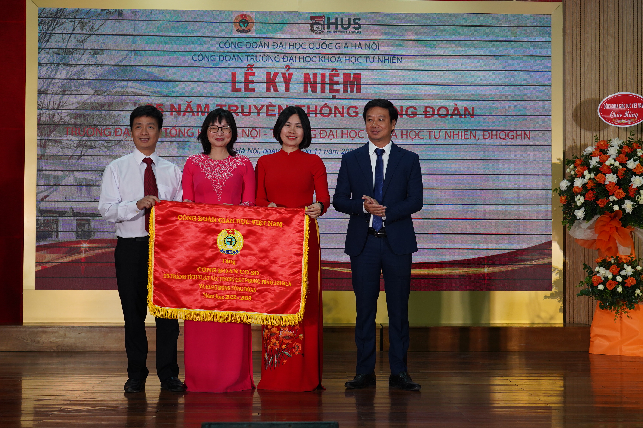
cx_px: 322
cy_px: 214
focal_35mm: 53
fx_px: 946
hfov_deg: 37.5
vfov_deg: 25.5
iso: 2000
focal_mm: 53
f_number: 5.6
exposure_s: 1/250
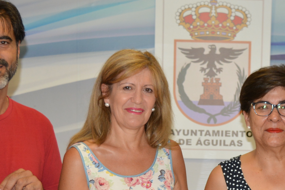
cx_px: 237
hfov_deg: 16.1
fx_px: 998
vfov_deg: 10.8
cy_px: 200
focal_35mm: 126
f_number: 4.5
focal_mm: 32
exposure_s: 1/60
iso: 400
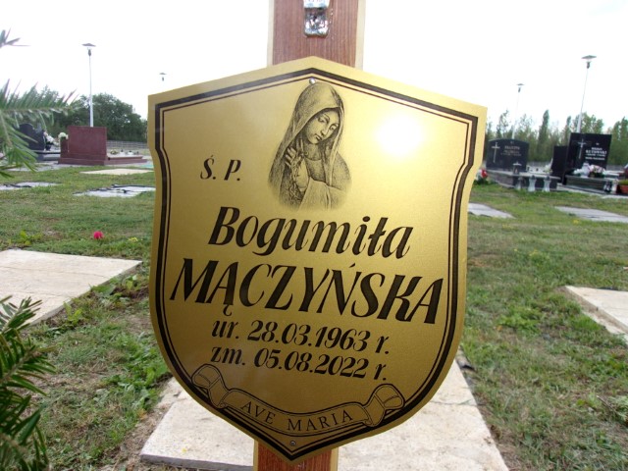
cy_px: 236
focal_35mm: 27
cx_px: 314
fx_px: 490
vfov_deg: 51.4
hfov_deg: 65.3
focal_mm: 4.9
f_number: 3
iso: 80
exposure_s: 1/400
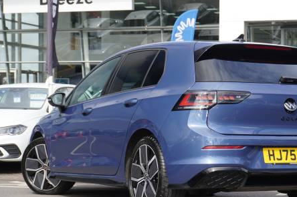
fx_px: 731
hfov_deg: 22.9
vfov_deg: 15.4
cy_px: 107
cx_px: 190
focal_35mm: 89
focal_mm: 41
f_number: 5.6
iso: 100
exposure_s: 1/160
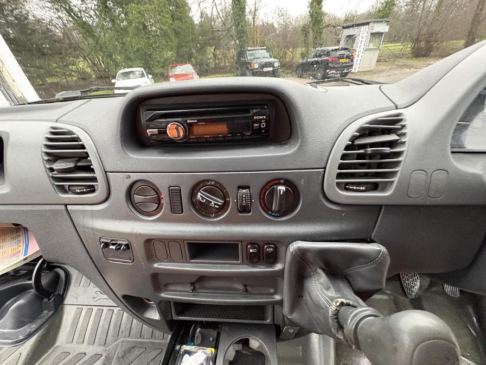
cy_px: 182
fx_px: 197
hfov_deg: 102.1
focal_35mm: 14
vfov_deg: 85.7
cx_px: 243
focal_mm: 2.22
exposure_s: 1/60
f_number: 2.2
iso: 800
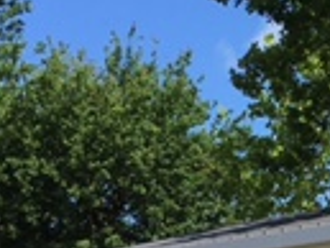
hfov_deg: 13.3
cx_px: 391
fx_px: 1374
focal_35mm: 144
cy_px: 386
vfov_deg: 10.0
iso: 25
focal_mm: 4.15
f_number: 2.2
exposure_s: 1/1304
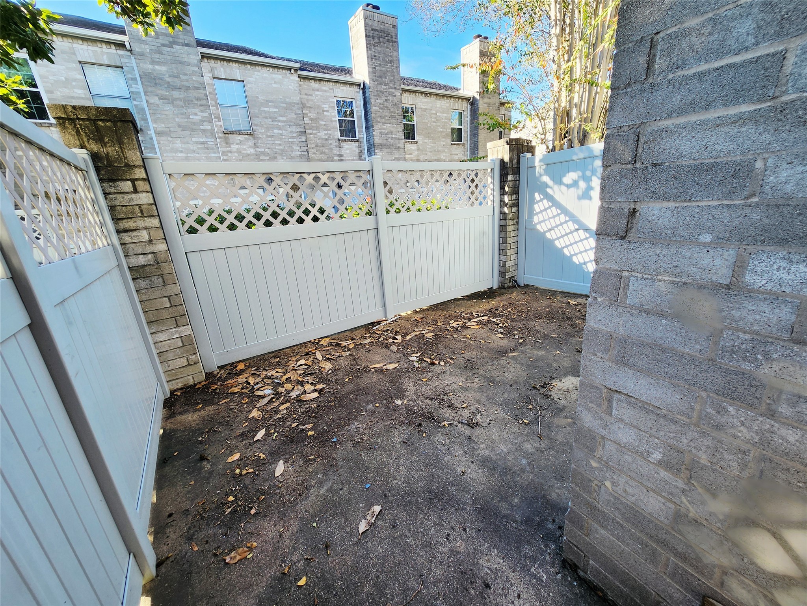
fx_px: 303
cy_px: 303
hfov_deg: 106.2
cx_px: 404
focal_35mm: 13
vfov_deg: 89.9
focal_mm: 1.74
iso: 32
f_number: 2.2
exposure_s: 1/120
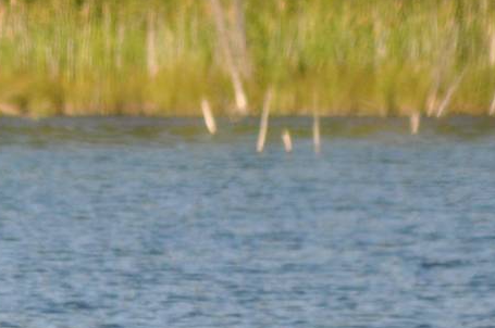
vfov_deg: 0.9
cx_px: -311
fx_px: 21749
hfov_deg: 1.3
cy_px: 173
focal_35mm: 1584
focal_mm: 300
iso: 400
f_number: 5.6
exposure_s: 1/1250
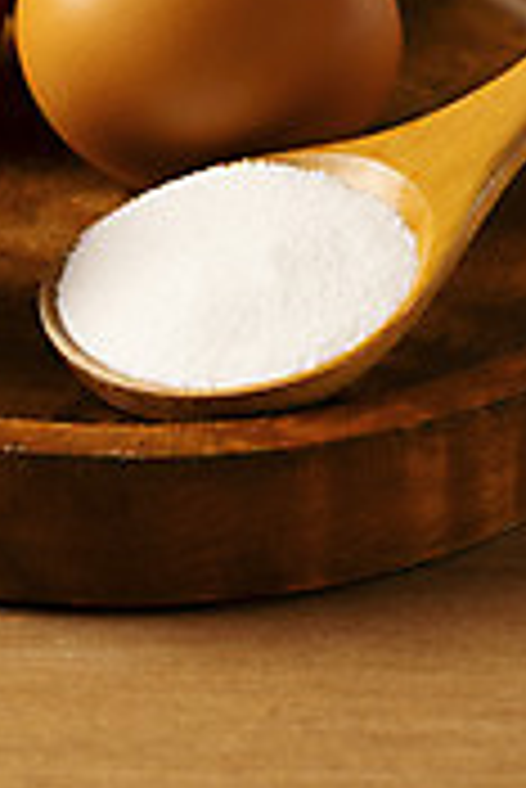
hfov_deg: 5.7
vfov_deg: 8.5
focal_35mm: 240
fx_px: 5249
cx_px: -47
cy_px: -99
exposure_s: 1/125
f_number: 11
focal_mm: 105
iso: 100
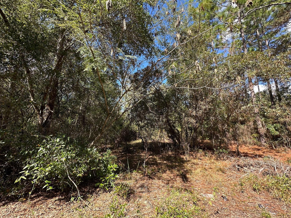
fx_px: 126
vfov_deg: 81.8
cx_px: 144
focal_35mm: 15
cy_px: 108
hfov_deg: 98.2
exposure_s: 1/283
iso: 40
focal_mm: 2.22
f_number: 2.2
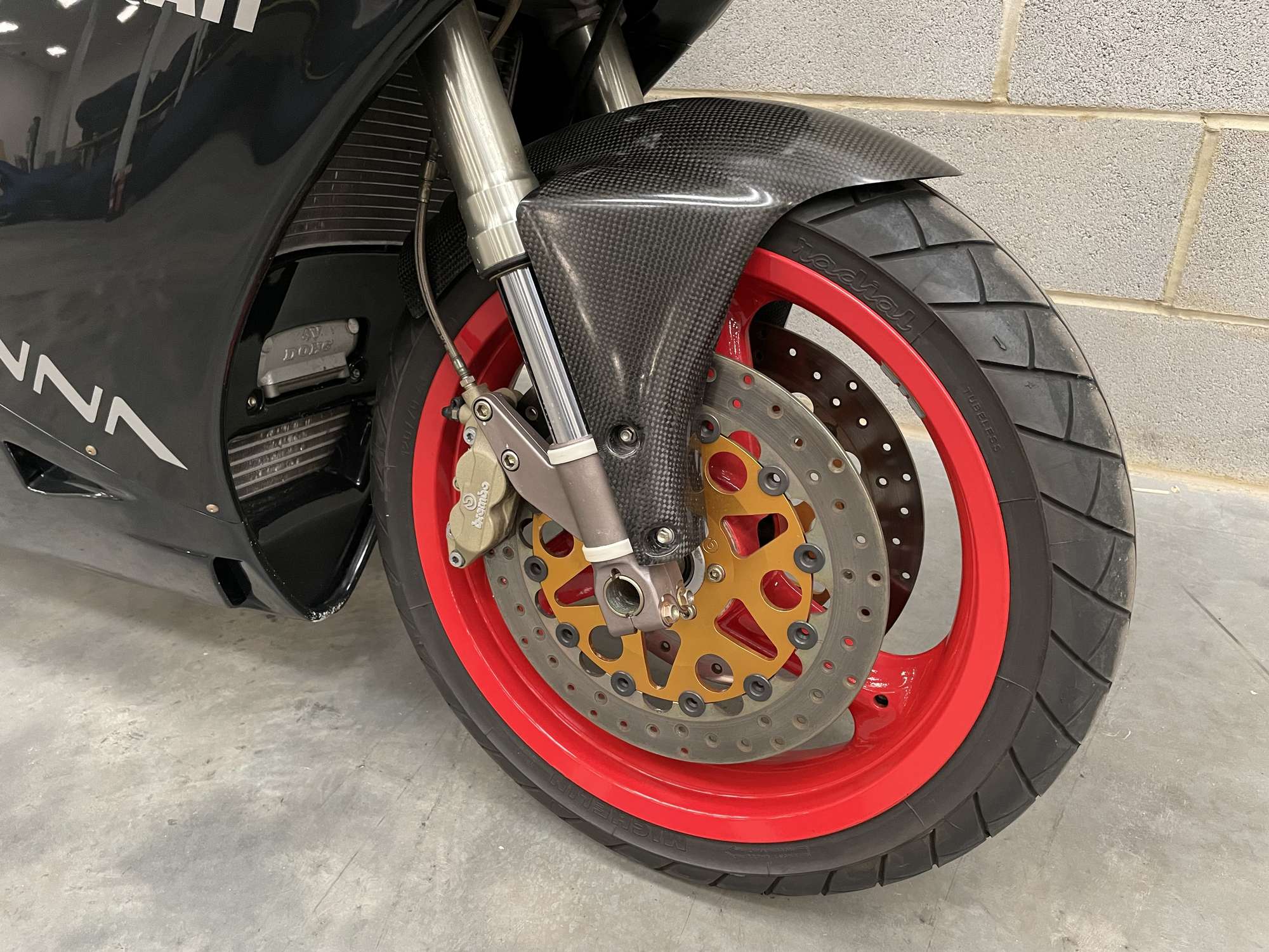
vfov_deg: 53.1
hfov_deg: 67.3
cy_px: 476
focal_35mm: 26
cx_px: 634
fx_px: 953
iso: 400
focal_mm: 4.2
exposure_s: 1/60
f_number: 1.6
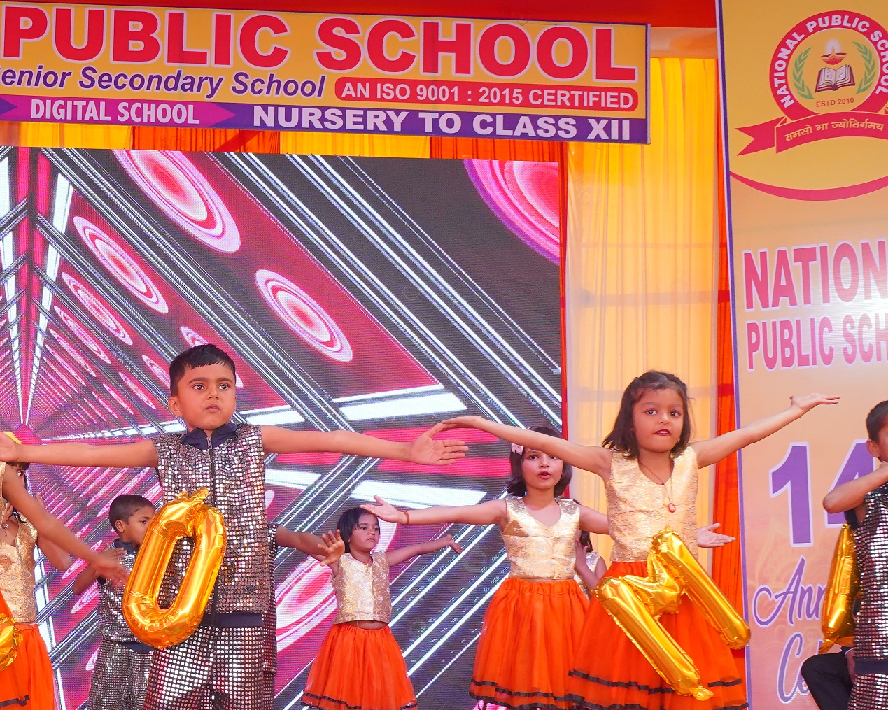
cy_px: 494
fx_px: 1866
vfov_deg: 21.4
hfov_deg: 25.6
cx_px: 24
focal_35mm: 71
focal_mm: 32
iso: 2500
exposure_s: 1/160
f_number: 8
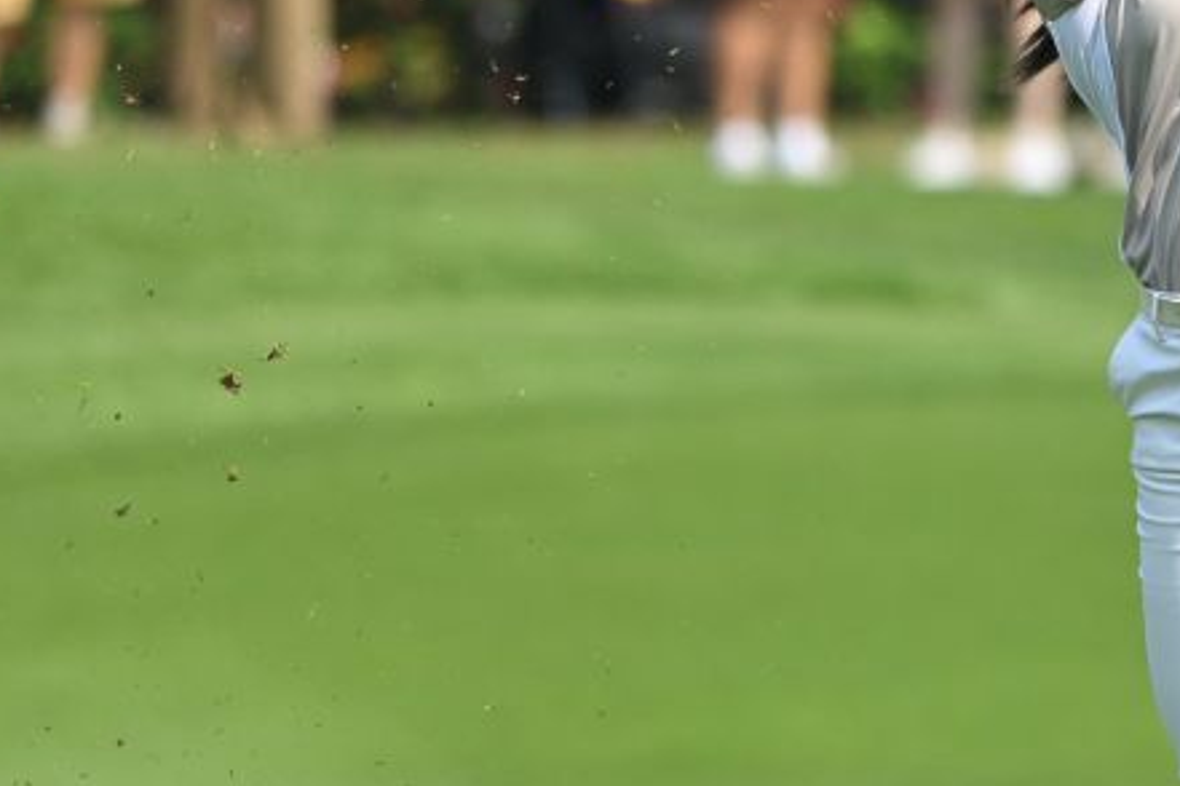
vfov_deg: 0.9
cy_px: 184
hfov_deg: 1.4
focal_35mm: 1518
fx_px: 49753
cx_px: 1113
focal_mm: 540
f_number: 6.3
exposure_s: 1/1250
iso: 320
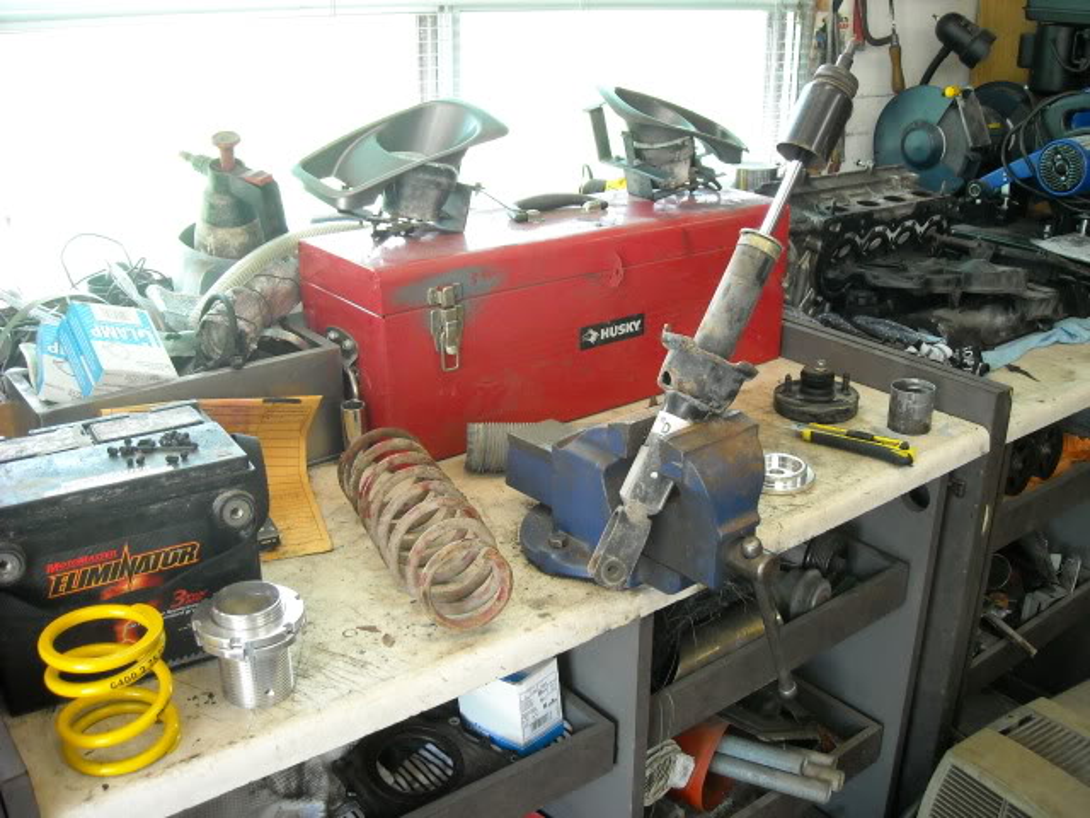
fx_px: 1102
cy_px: 409
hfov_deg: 52.6
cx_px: 545
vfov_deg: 40.7
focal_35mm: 35
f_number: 2.8
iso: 308
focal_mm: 5.7
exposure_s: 1/60
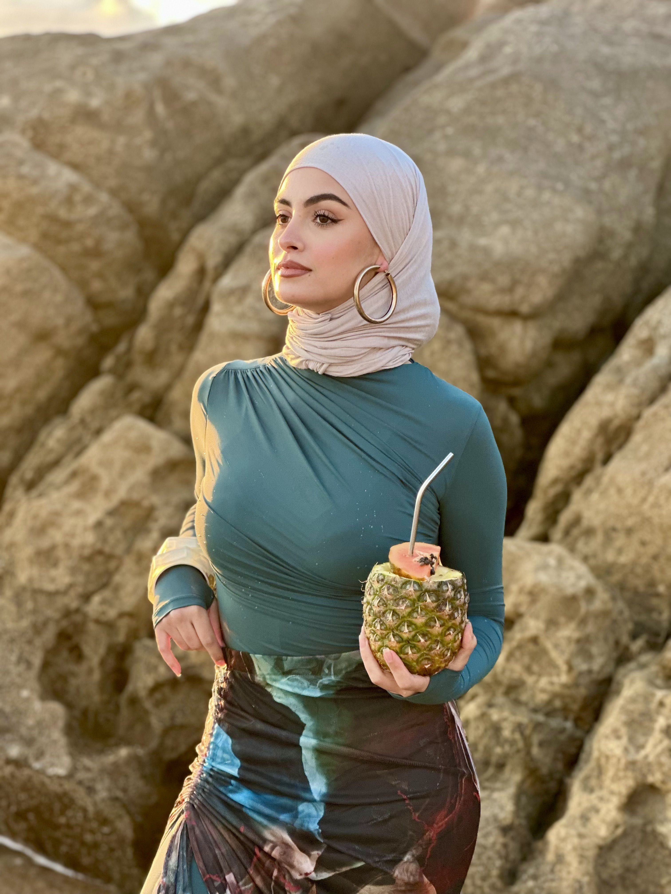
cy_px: 447
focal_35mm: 77
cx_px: 336
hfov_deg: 19.1
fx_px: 1990
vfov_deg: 25.3
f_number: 2.8
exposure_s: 1/121
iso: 100
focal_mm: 9
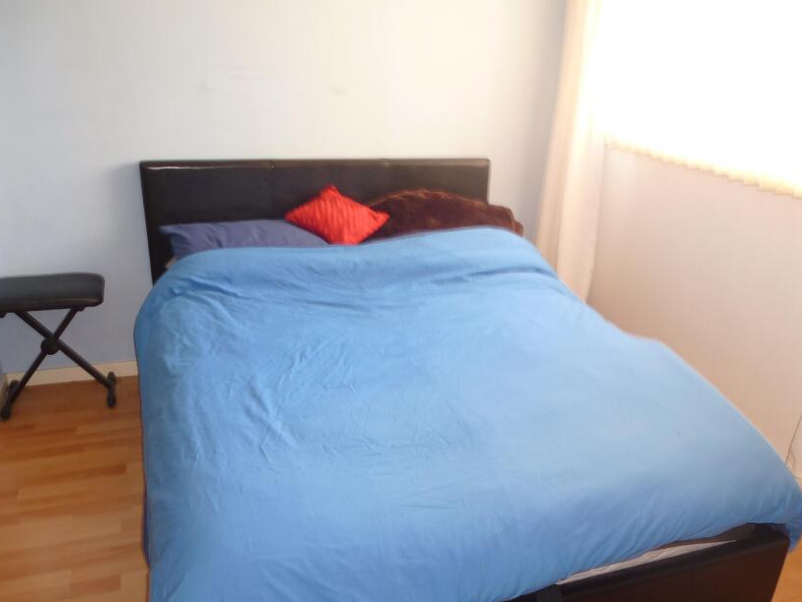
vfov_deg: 46.4
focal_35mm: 30
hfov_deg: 59.7
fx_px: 695
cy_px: 375
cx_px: 463
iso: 100
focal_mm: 4.3
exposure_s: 1/15
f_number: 3.3
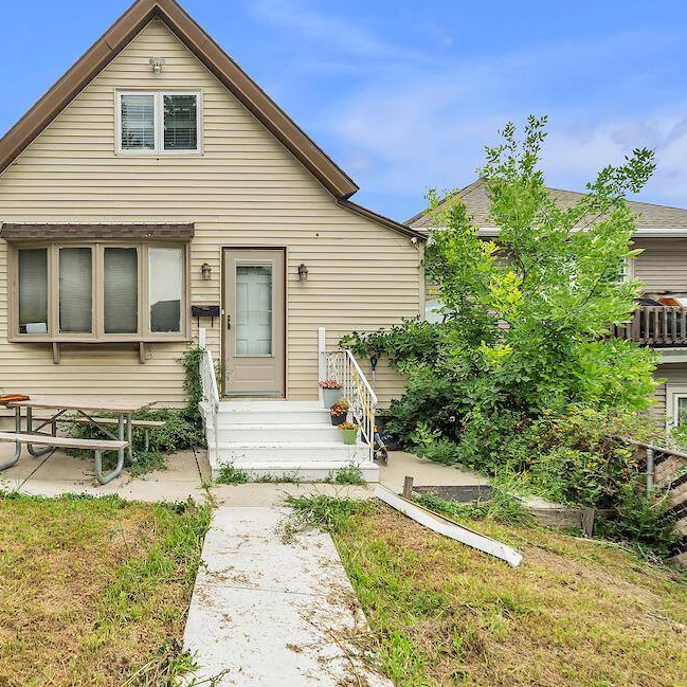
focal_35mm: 22
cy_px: 335
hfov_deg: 65.5
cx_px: 174
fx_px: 494
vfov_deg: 69.6
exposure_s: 1/320
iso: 400
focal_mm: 14
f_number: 9
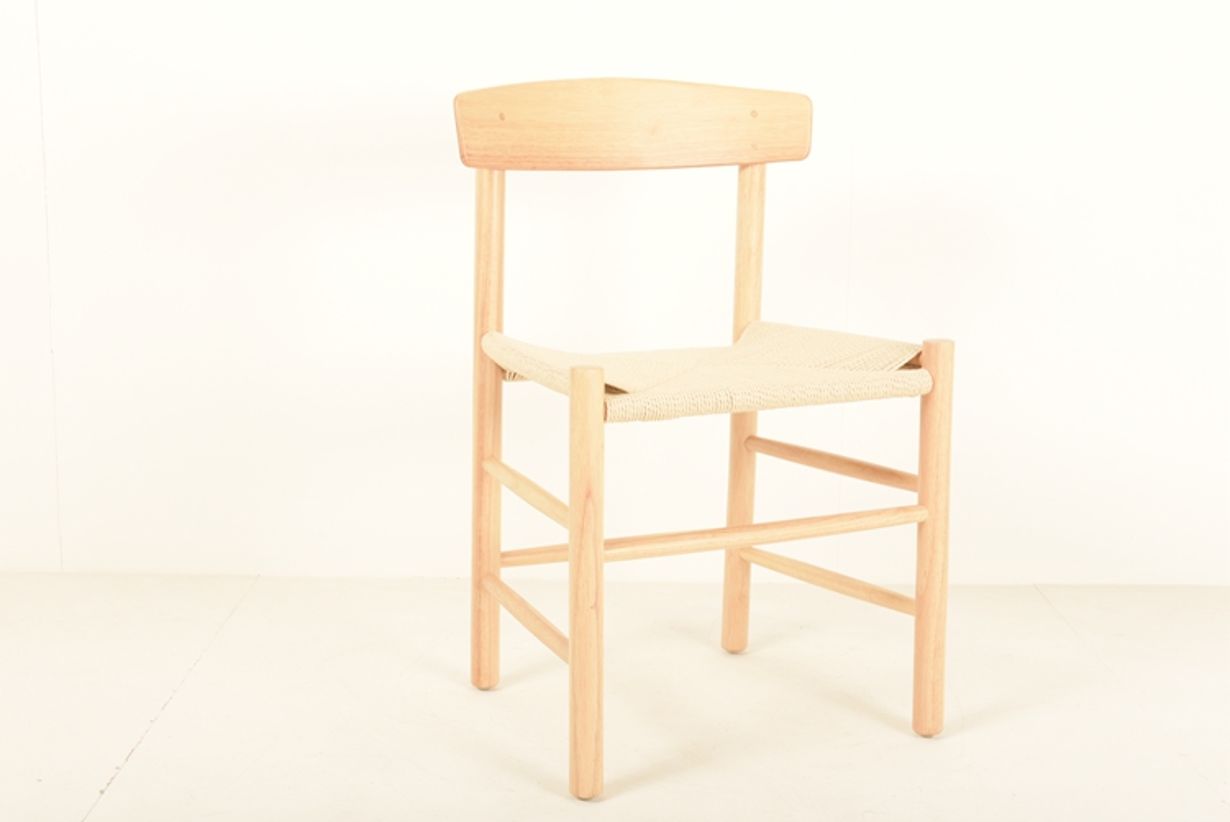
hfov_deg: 39.6
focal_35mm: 50
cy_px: 411
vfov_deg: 27.0
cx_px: 615
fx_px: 1709
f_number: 10
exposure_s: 1/160
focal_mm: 50
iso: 100
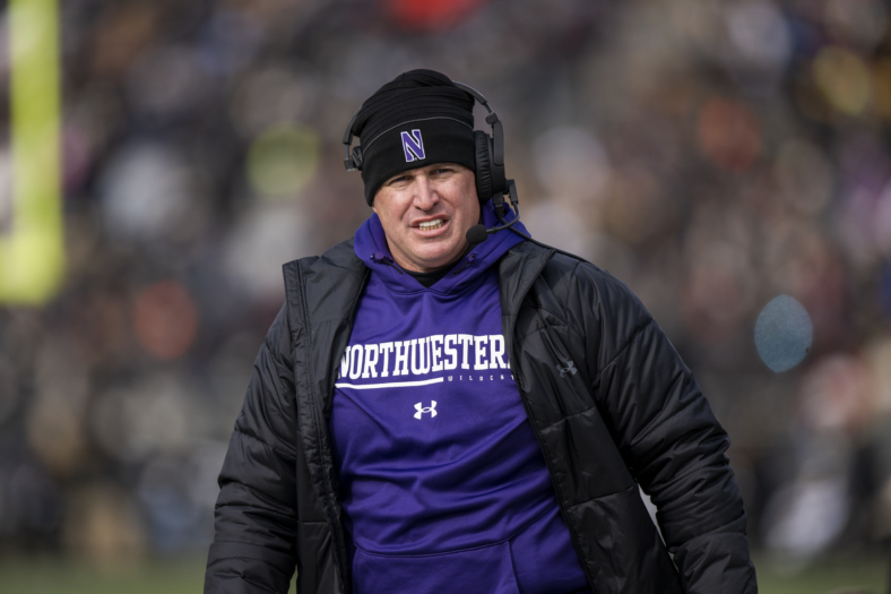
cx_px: 446
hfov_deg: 5.2
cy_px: 297
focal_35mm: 400
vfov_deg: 3.4
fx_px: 9897
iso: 250
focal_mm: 400
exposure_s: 1/2500
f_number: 2.8
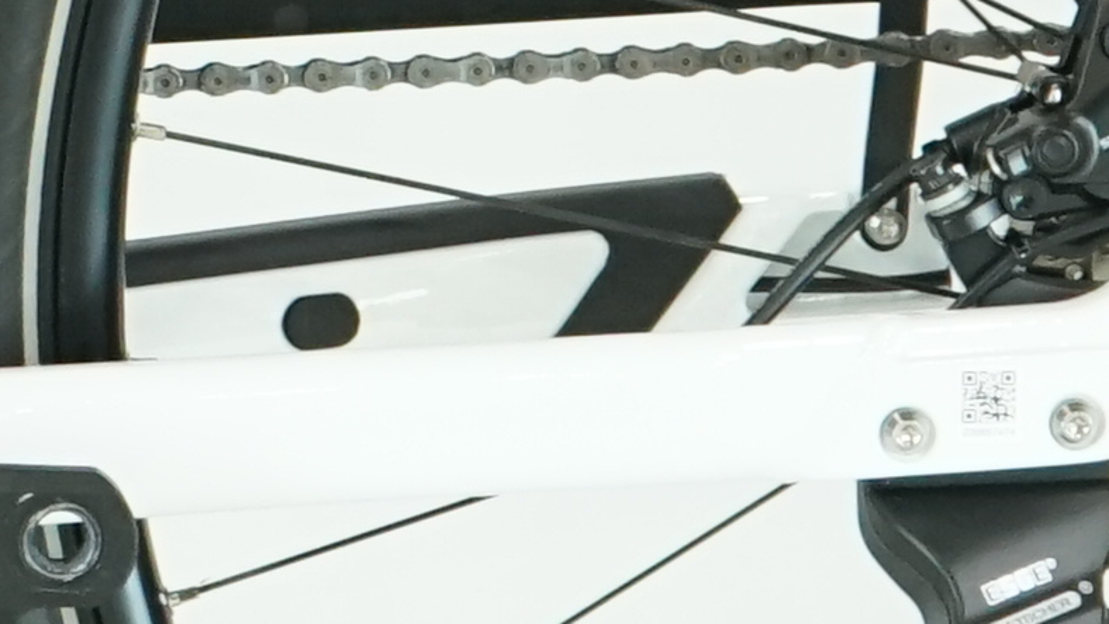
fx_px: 13822
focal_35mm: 470
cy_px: -930
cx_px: -1088
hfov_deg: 4.5
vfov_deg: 2.6
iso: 1600
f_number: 5.6
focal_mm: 59
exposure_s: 1/200
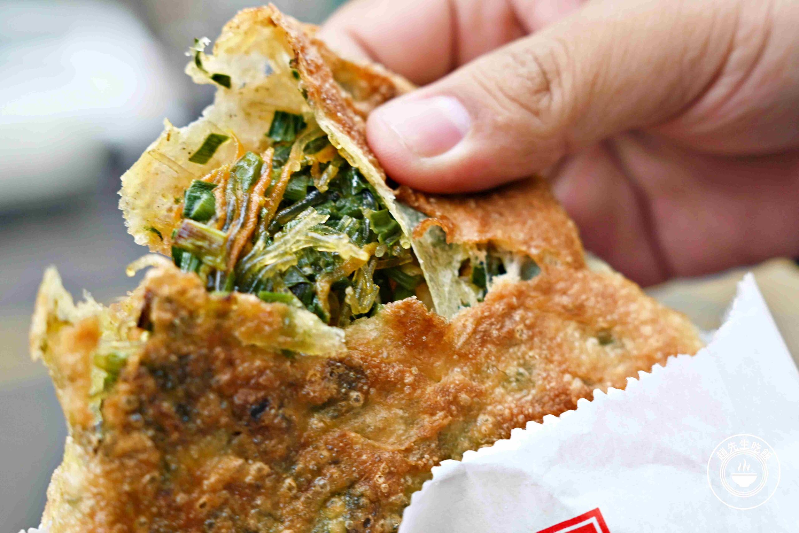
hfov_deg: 27.0
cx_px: 400
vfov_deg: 18.2
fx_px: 1665
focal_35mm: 75
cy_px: 266
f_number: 3.2
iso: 200
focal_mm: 50
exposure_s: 1/160
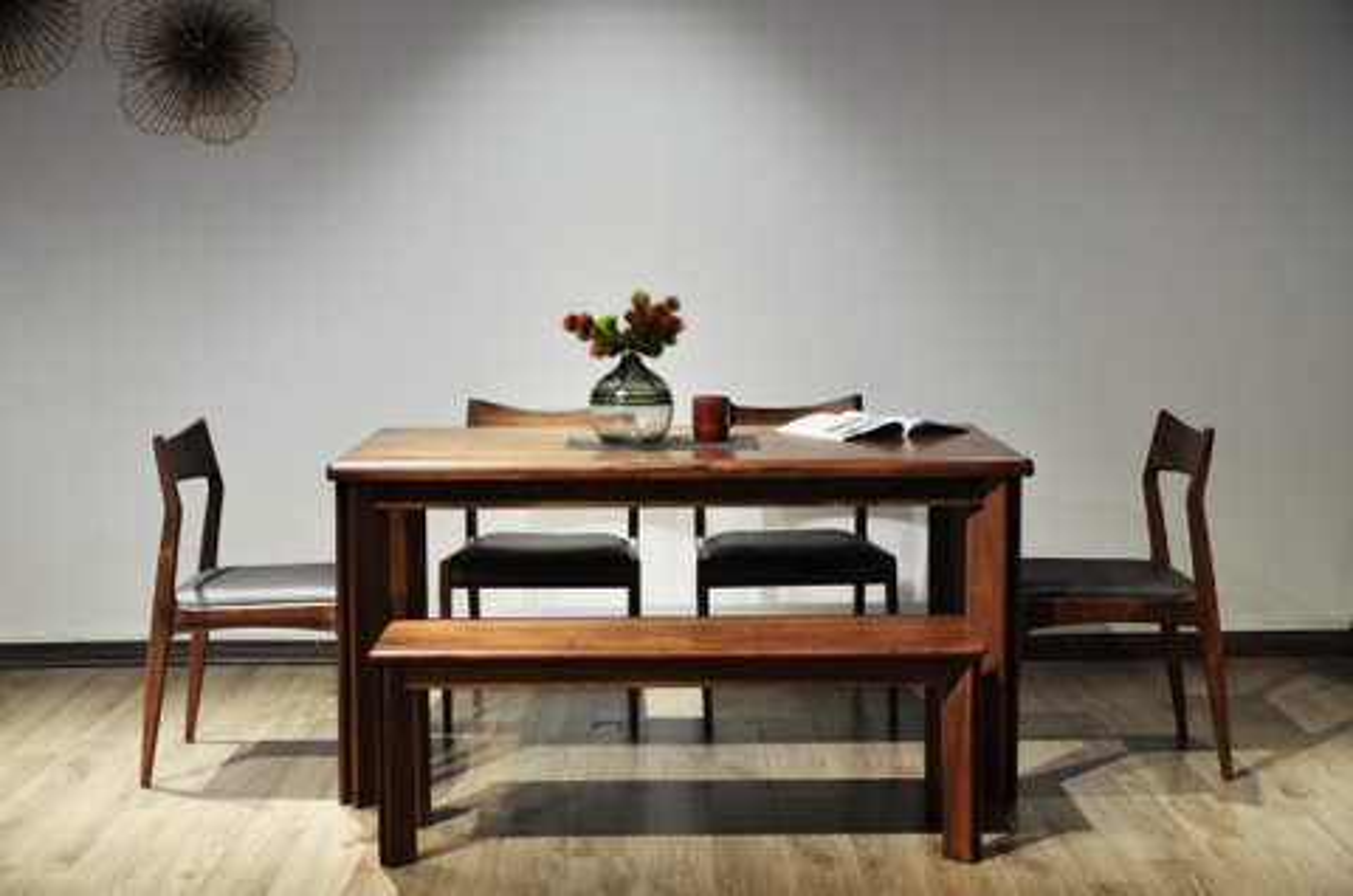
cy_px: 448
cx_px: 676
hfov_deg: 37.9
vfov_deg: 25.6
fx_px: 1969
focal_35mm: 52
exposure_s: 1/60
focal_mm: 35
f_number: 4.5
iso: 640
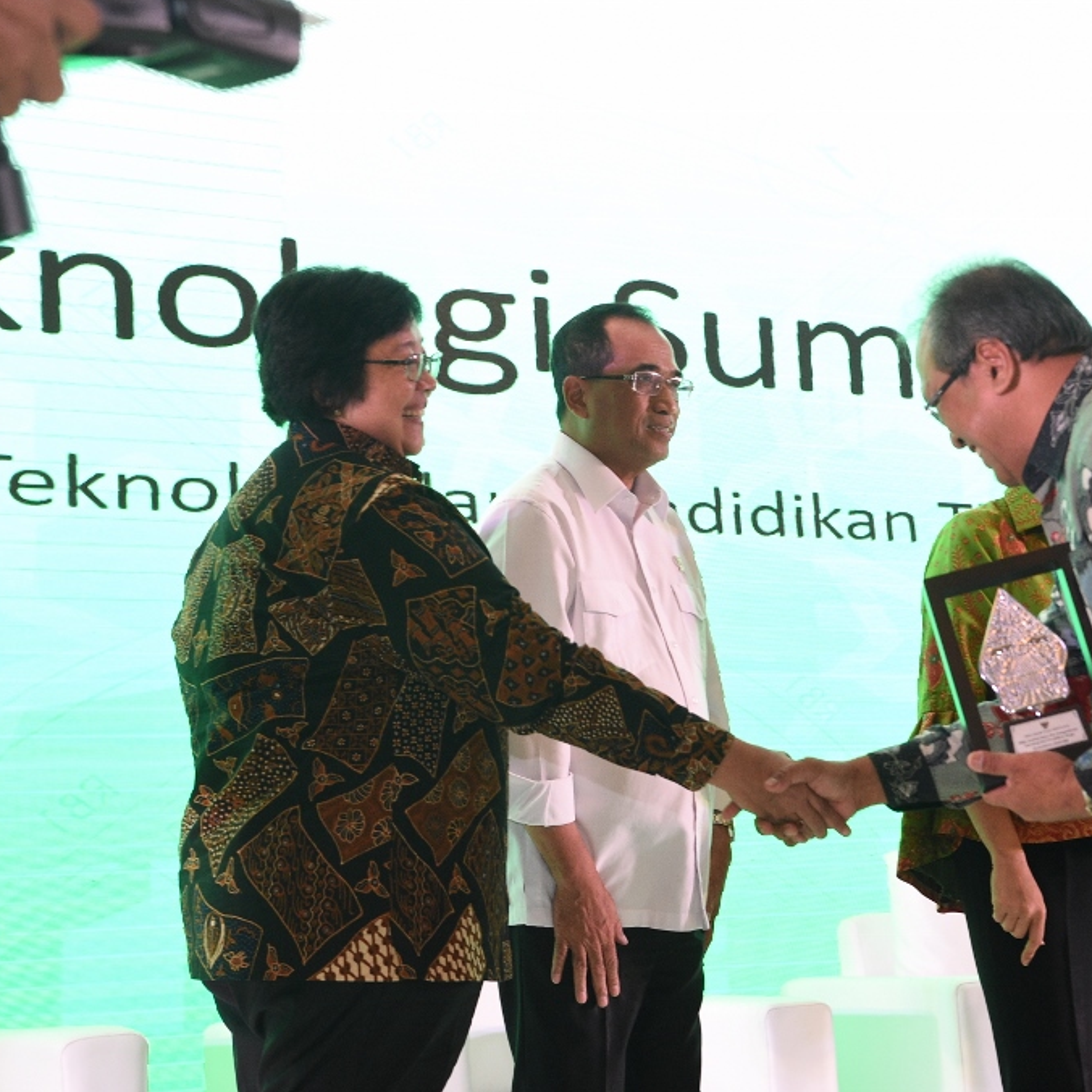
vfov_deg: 24.0
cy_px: 548
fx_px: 2570
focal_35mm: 72
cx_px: 625
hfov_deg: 24.0
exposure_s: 1/250
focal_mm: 56
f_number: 5.6
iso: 4000
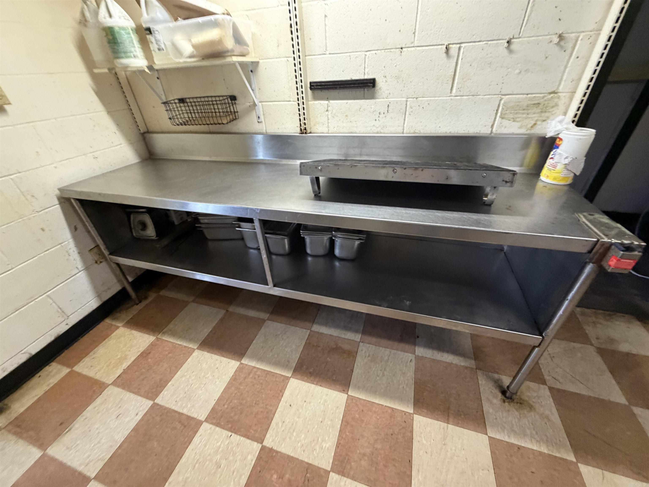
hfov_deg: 102.1
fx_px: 262
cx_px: 324
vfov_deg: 85.7
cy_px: 244
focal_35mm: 14
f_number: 2.2
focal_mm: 2.22
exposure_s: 1/60
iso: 320
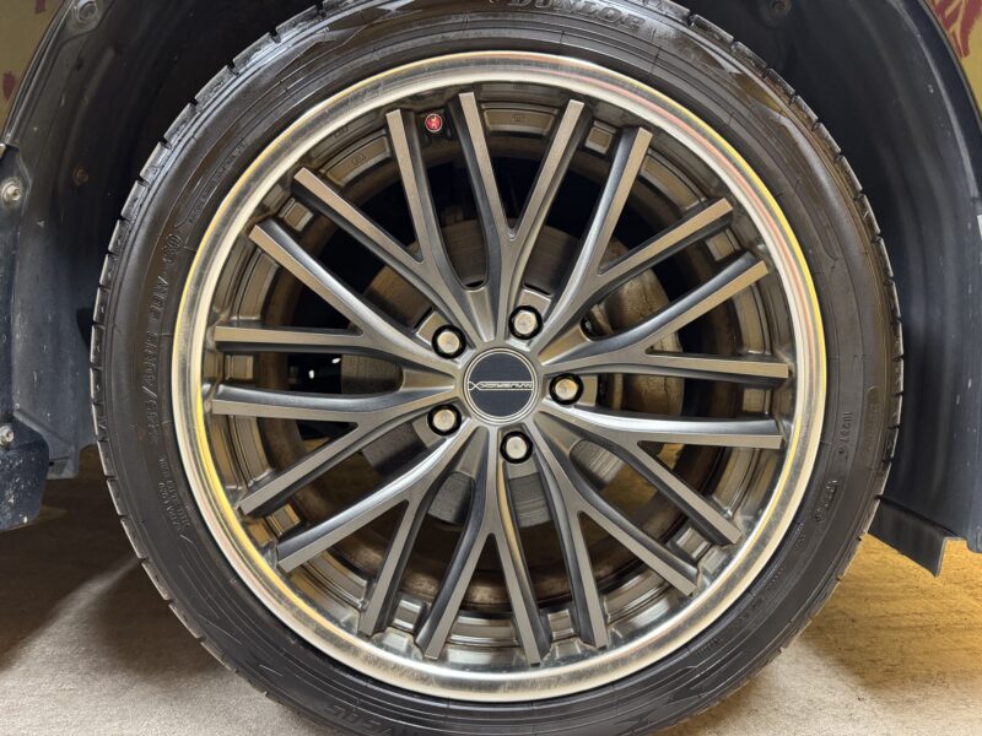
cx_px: 491
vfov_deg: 56.8
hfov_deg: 71.6
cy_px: 368
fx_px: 681
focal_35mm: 24
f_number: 1.78
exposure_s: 1/50
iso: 500
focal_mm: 6.76
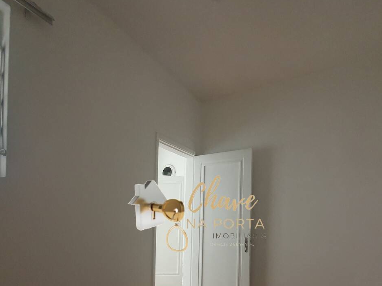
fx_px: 221
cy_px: 209
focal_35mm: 20
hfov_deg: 81.7
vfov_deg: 62.8
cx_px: 195
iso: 500
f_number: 2.2
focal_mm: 1.8
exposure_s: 1/30
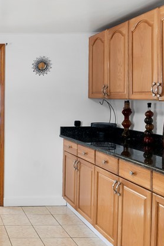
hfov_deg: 27.2
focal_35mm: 43
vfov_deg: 45.0
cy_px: 106
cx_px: -34
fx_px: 296
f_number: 8
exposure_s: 1/3
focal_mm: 16.5
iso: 250
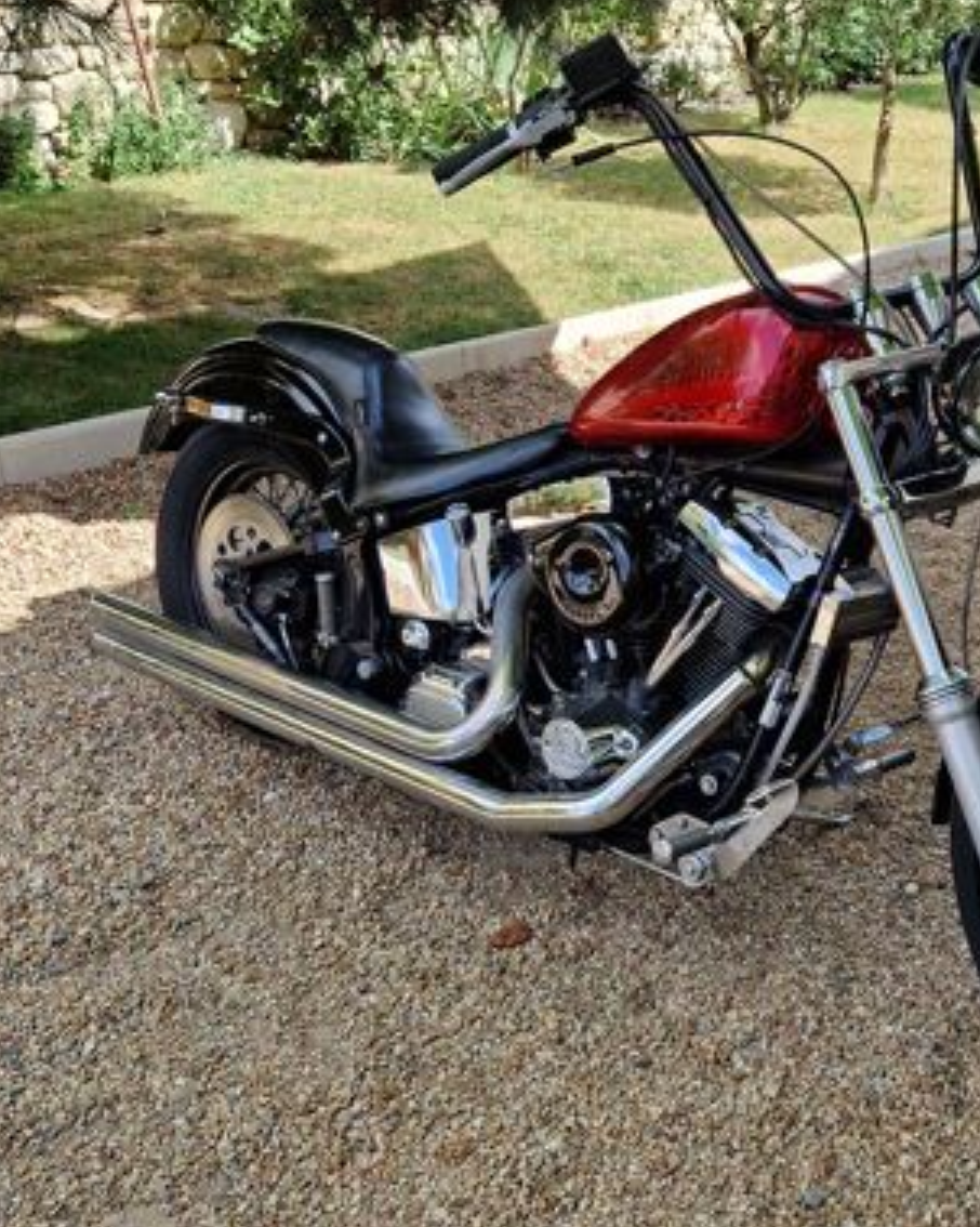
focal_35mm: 38
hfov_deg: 38.0
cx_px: 746
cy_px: 659
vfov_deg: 47.9
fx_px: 1379
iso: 50
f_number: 1.8
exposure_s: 1/506
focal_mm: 5.4
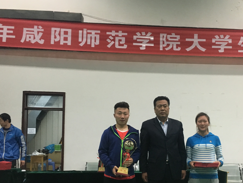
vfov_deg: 31.8
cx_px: 151
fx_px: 316
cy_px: 127
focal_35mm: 45
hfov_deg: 41.8
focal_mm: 4.15
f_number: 2.2
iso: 200
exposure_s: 1/17
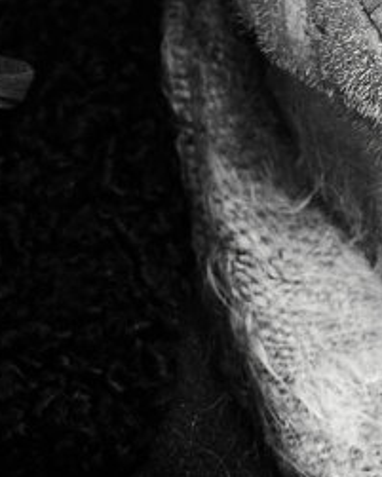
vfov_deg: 6.4
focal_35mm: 299
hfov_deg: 5.2
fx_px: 4223
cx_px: 481
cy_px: -137
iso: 200
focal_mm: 48
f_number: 4.2
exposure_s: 1/500
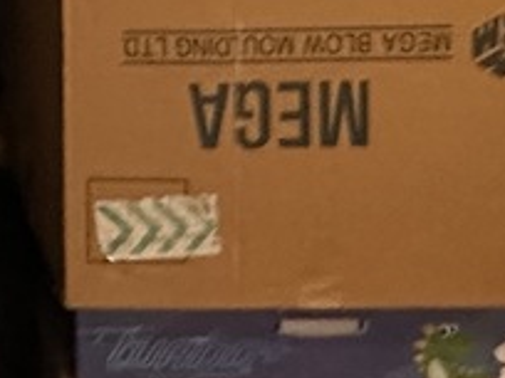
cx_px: -309
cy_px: -338
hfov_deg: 17.3
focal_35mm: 99
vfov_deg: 13.2
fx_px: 1444
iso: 800
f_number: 2.2
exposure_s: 1/60
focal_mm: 2.22
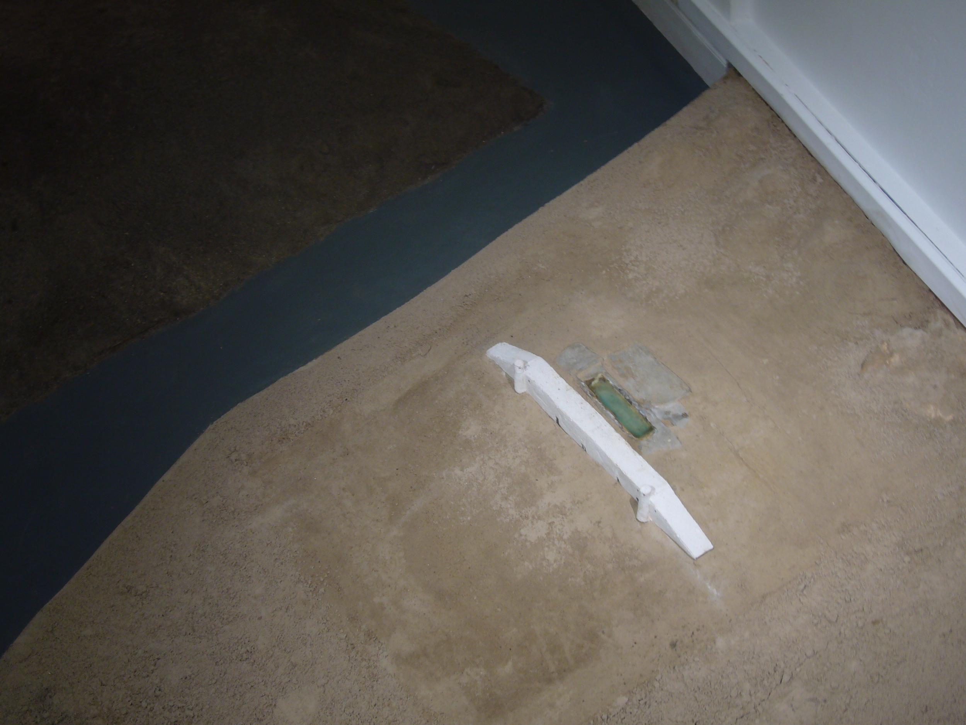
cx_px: 483
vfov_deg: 27.0
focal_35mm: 54
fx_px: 1507
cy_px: 362
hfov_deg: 35.5
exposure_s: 1/2
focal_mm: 8.8
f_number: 3.8
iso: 80
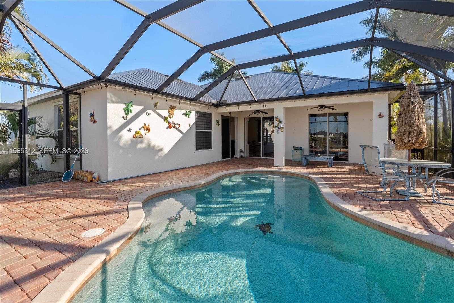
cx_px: 227
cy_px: 152
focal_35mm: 16
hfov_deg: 96.7
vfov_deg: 73.7
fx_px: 202
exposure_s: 1/100
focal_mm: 16
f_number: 7.1
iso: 100
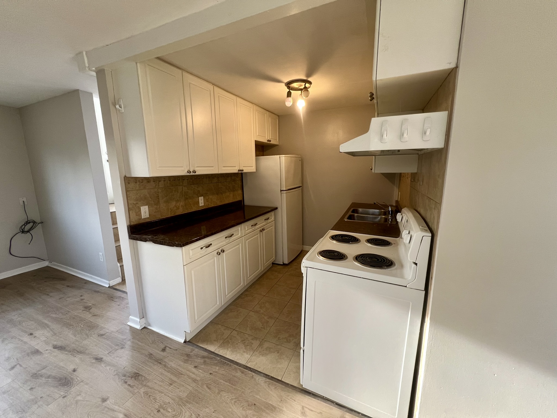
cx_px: 278
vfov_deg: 89.9
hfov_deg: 106.2
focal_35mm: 13
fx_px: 209
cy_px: 209
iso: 160
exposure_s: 1/99
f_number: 1.8
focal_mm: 1.57
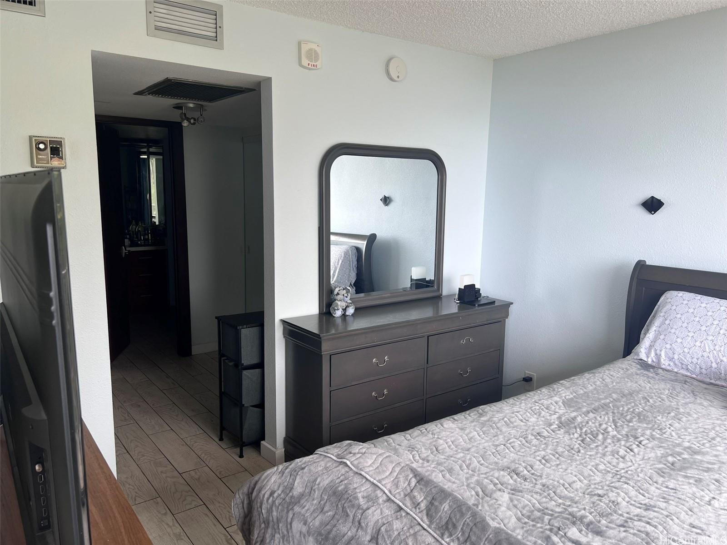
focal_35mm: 26
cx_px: 364
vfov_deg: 53.1
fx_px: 546
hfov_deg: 67.3
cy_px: 272
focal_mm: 5.7
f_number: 1.5
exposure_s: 1/121
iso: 32
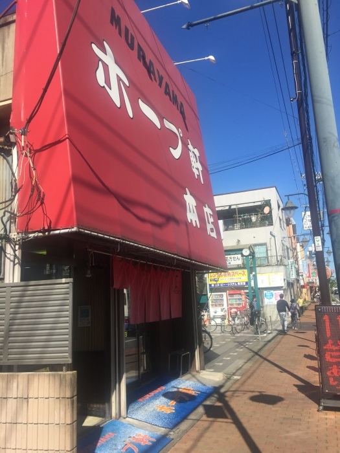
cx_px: 170
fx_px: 380
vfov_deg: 61.7
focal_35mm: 29
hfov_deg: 48.2
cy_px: 226
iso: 32
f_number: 2.2
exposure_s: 1/1883
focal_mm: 4.15
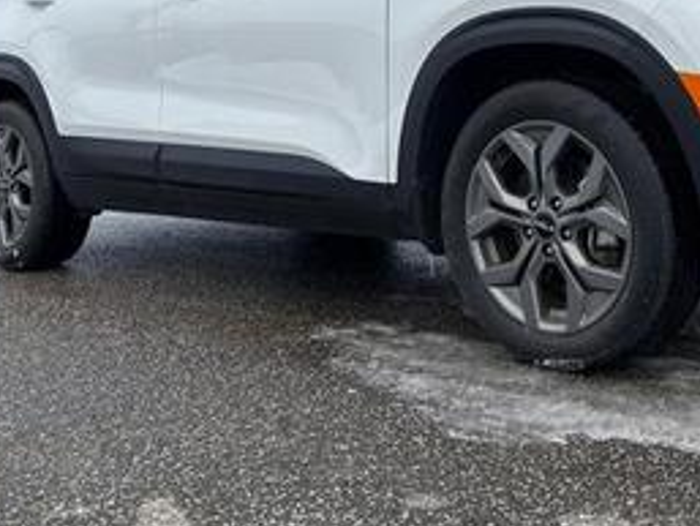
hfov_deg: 36.7
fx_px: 1032
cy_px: 55
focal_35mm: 51
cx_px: 518
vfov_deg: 27.6
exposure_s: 1/5076
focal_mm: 5.96
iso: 50
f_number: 1.6
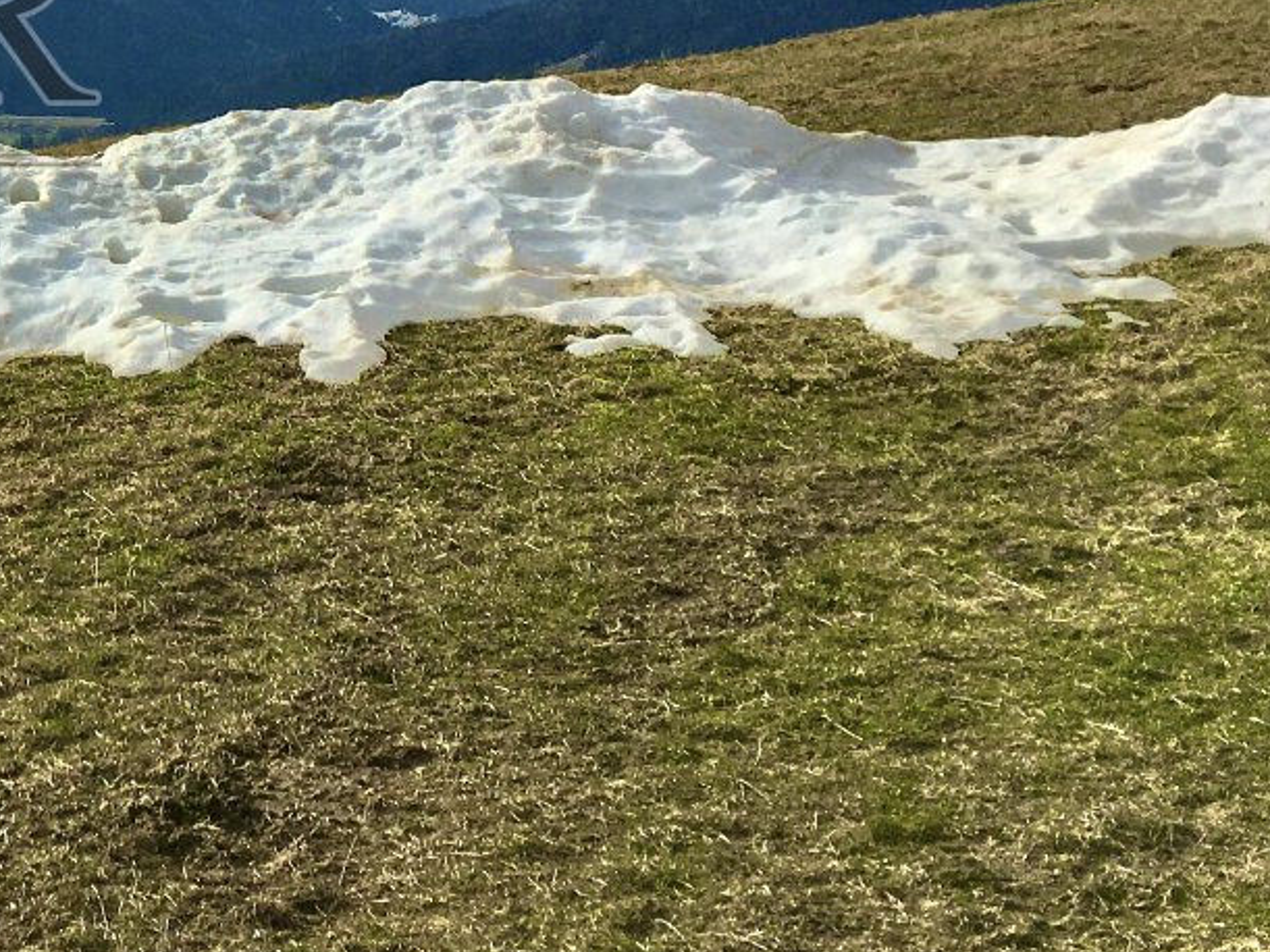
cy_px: 62
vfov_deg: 19.0
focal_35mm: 76
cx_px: -243
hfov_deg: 23.5
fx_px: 2788
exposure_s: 1/4274
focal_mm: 4.15
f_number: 2.2
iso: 25
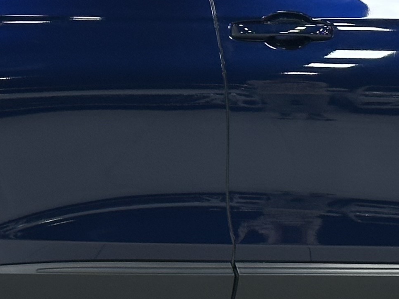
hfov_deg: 9.8
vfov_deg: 7.4
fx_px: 2317
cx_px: 324
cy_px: 89
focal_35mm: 201
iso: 64
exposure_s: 1/100
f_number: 1.78
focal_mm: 6.86
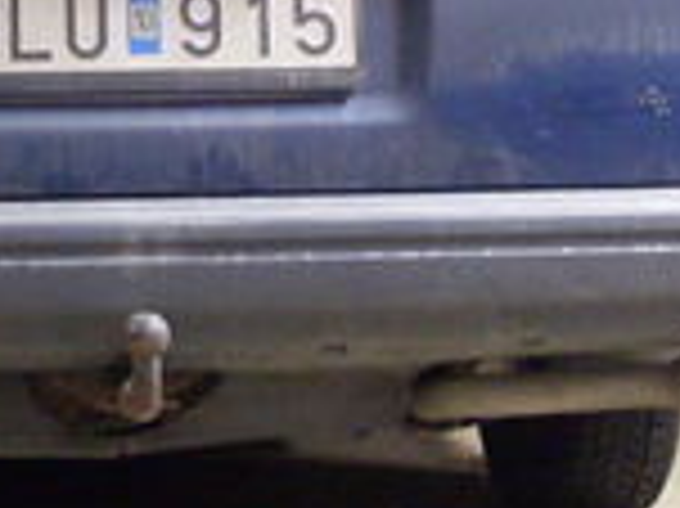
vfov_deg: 9.1
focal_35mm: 161
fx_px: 3160
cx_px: 131
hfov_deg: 12.2
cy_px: -117
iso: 200
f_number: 2.8
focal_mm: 6.3
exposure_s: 1/4
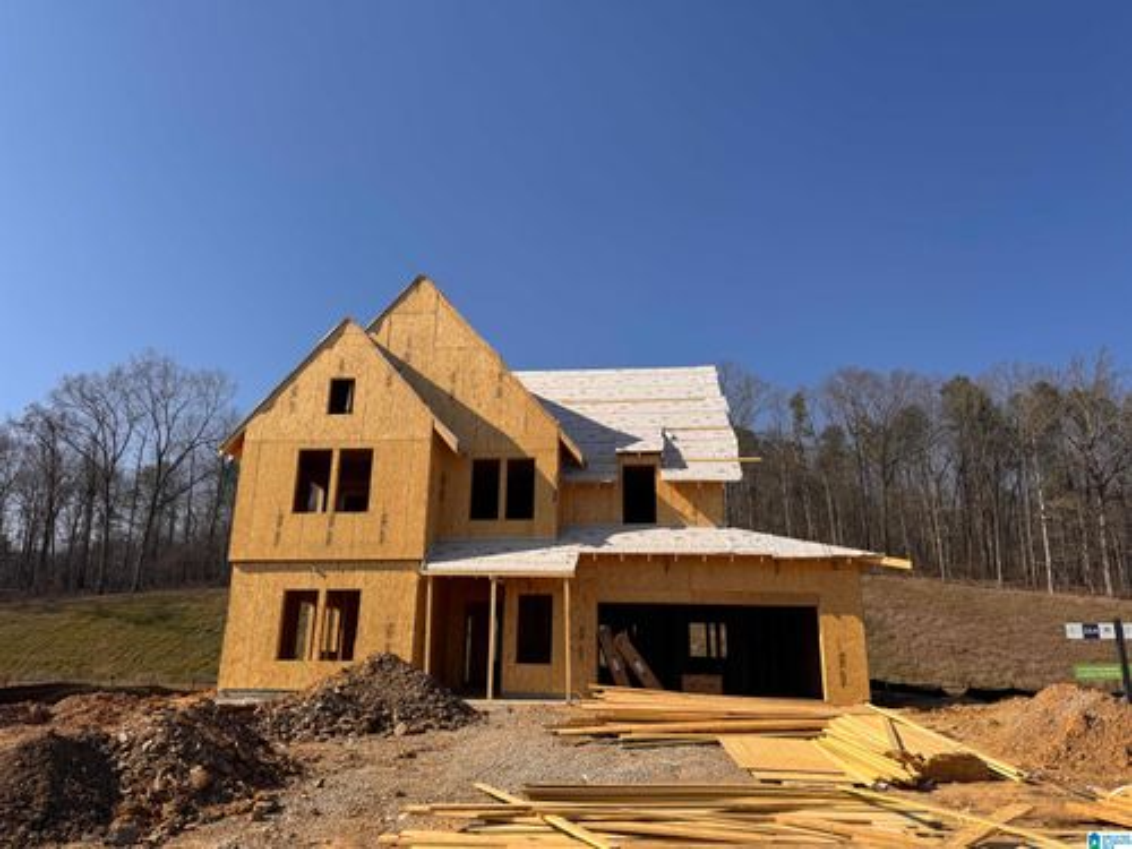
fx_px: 785
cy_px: 424
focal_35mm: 24
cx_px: 566
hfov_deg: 71.6
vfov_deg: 56.8
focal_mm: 6.76
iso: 80
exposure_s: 1/5814
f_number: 1.78
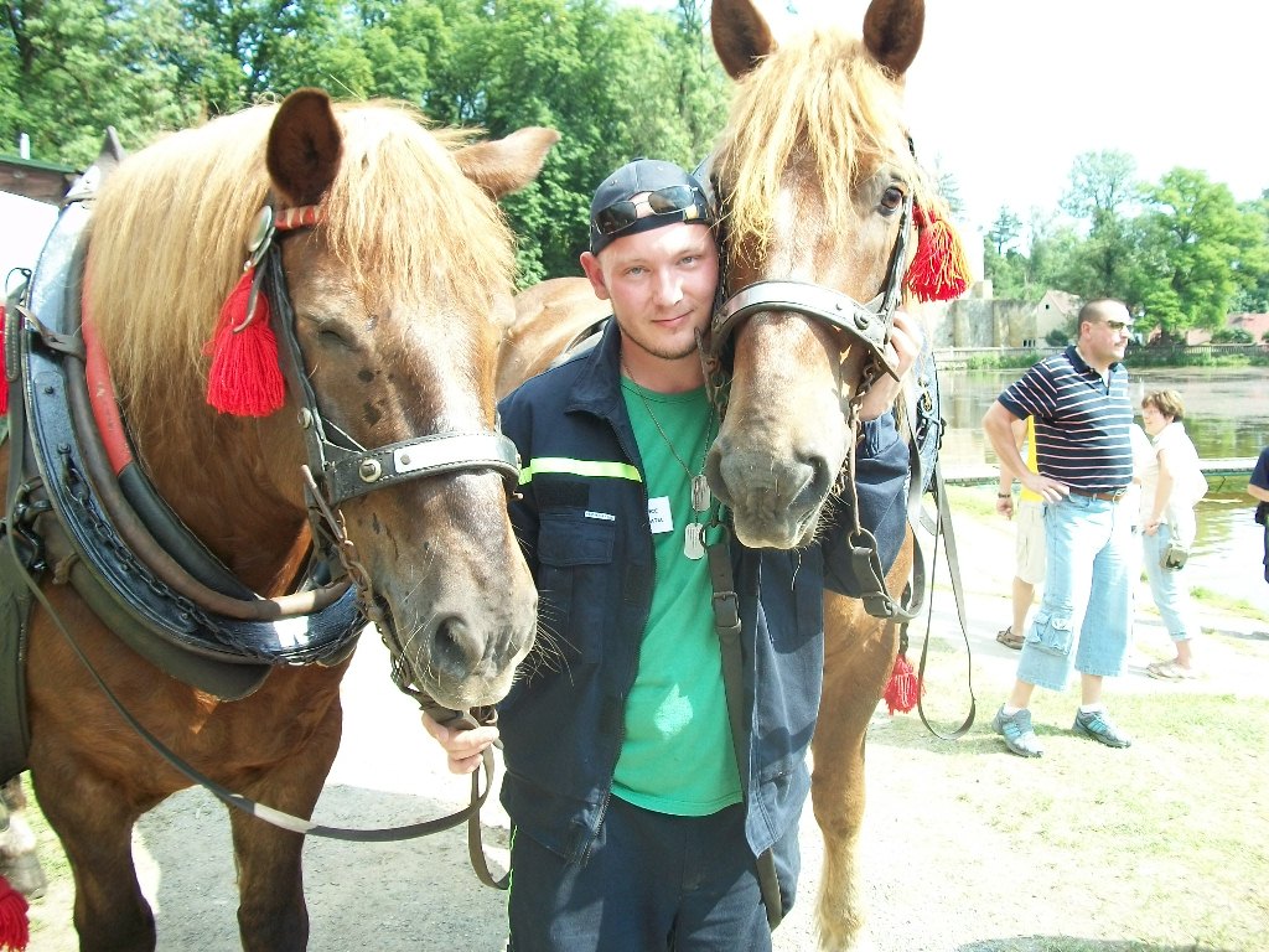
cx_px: 634
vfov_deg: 44.2
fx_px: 1173
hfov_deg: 56.8
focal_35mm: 32
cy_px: 476
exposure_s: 1/250
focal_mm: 5.7
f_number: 2.9
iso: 80
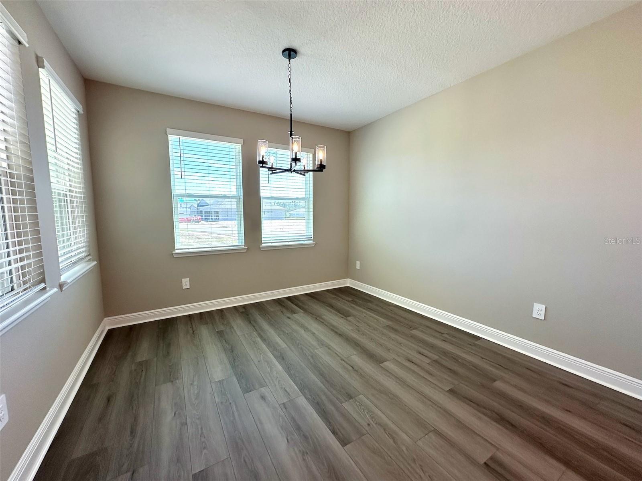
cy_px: 240
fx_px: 260
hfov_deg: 102.1
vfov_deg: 85.7
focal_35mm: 14
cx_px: 321
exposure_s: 1/127
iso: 40
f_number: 2.2
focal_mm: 2.22
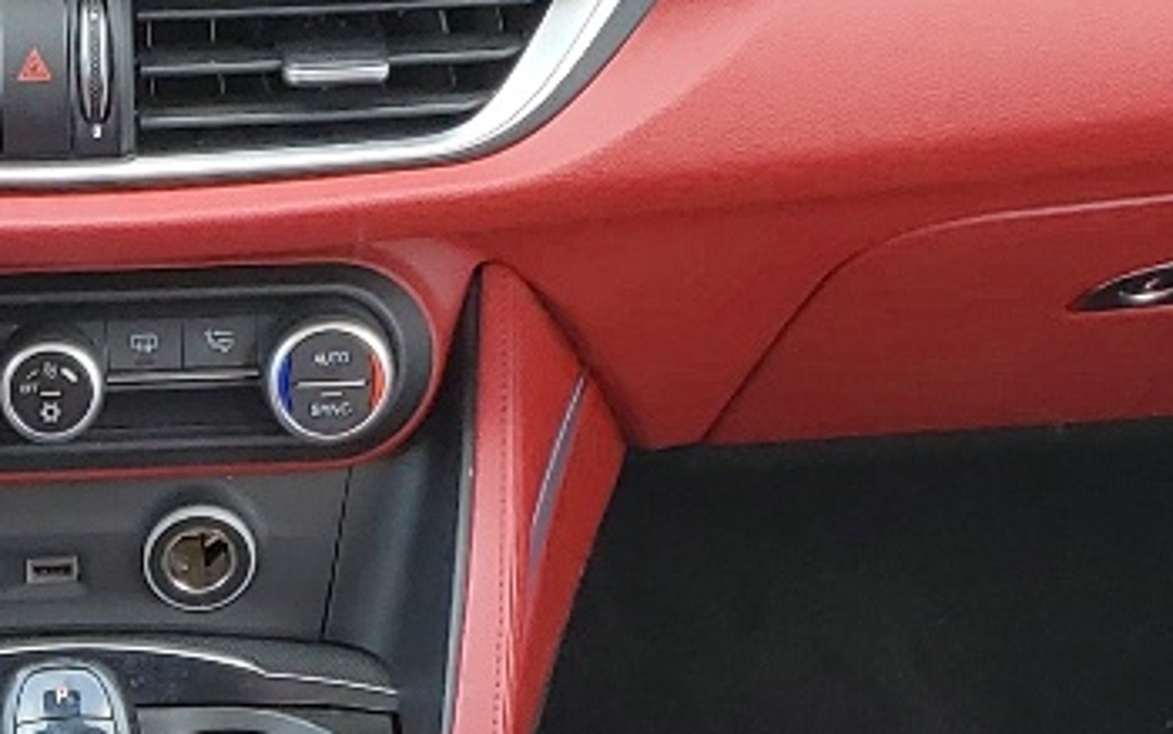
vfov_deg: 10.0
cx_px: 107
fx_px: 4029
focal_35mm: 126
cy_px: 1160
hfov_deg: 16.3
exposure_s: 1/128
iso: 50
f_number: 1.5
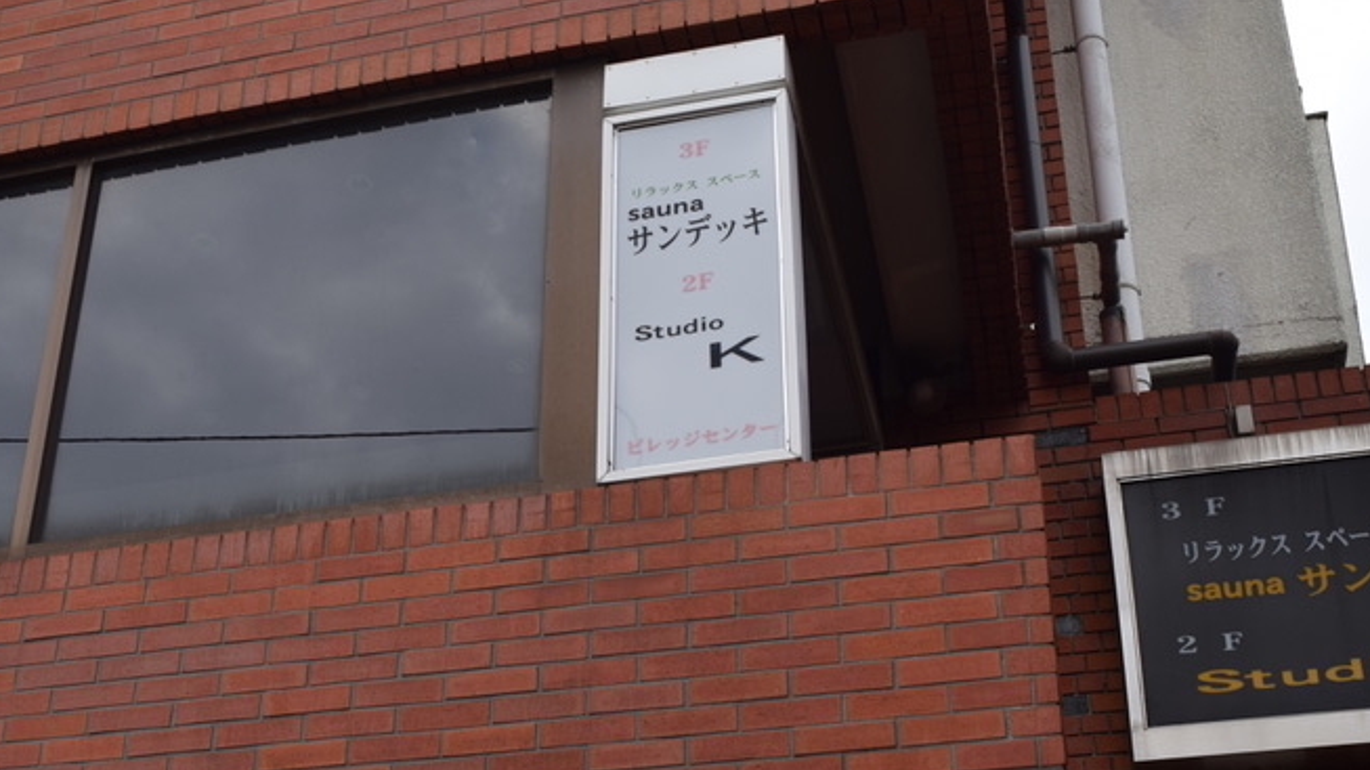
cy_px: 732
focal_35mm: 55
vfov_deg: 21.3
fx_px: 1993
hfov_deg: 37.7
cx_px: 508
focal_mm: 21
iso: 200
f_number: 8
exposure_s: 1/250
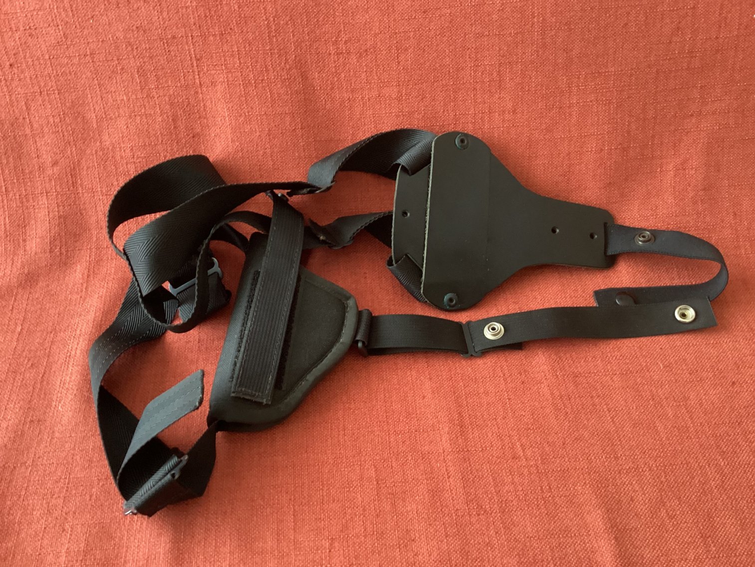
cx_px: 378
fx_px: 676
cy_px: 284
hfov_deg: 58.3
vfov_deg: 45.4
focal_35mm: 31
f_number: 2.4
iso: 400
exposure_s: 1/30
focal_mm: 3.3
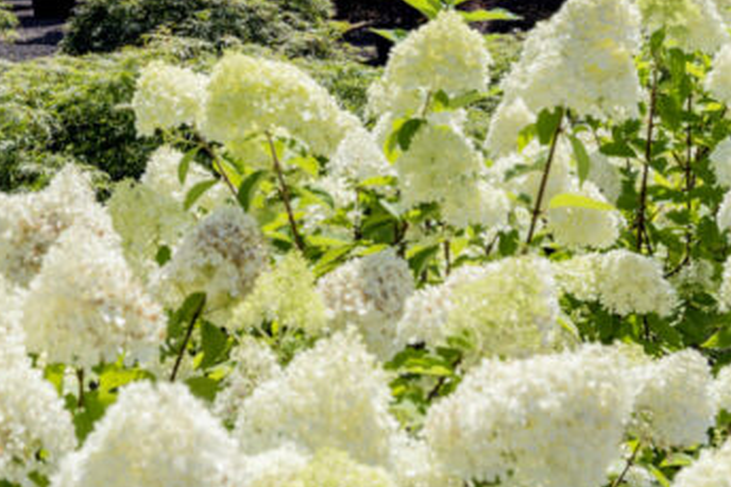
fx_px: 1542
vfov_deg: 17.5
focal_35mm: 76
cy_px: -13
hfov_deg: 26.4
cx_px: 210
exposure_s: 1/250
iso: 200
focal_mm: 34
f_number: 10
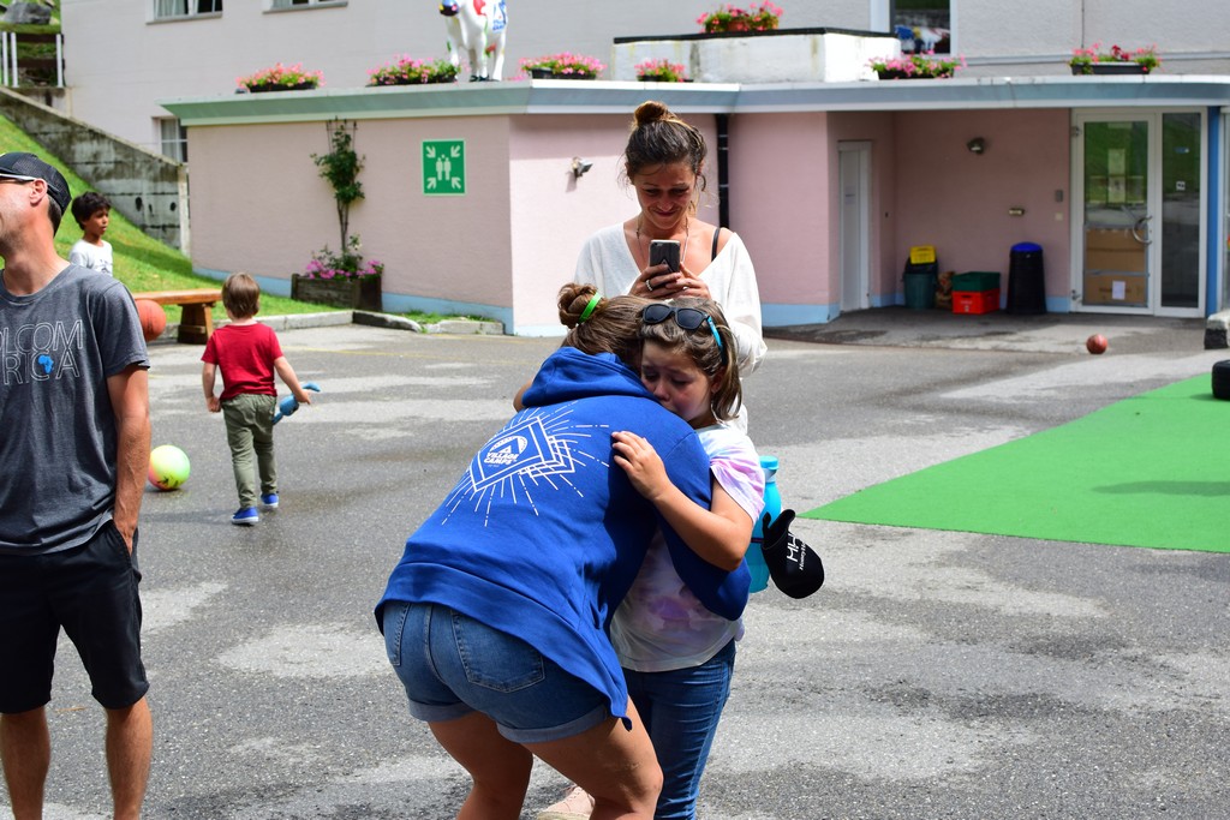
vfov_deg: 25.8
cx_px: 615
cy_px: 410
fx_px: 1794
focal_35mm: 52
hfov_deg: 37.8
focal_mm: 35
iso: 200
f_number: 5.6
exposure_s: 1/640
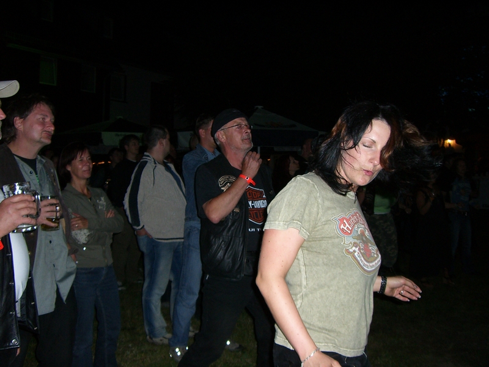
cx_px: 244
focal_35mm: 38
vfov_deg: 37.7
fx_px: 537
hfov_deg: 49.0
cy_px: 184
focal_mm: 6.2
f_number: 2.7
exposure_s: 1/60
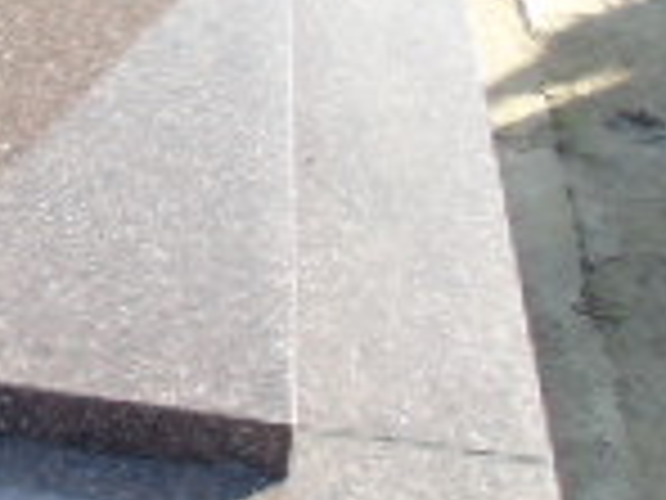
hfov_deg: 15.7
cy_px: -99
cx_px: -522
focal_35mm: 108
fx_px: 2078
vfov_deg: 13.3
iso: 80
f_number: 3.4
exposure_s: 1/160
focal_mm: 4.4
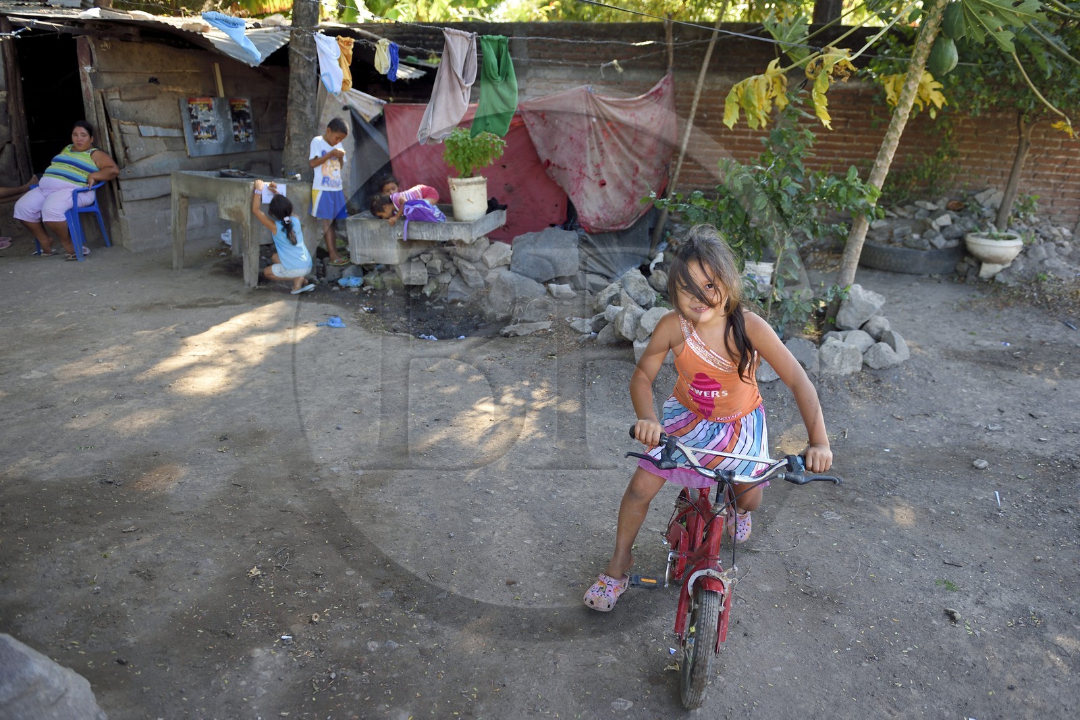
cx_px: 540
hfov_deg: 73.8
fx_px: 720
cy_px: 360
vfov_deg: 53.1
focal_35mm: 24
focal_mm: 24
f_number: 3.2
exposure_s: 1/250
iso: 200
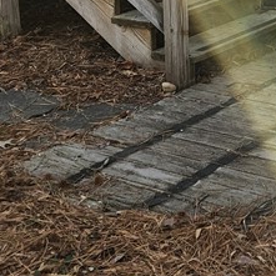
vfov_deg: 17.3
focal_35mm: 94
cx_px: 375
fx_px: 848
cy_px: -90
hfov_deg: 17.2
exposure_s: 1/364
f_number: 1.8
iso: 50
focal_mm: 5.4
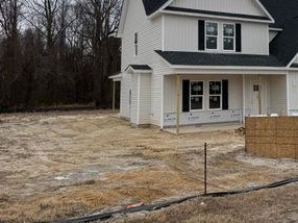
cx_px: 254
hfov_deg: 42.0
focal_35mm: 42
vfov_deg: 33.5
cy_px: 51
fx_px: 361
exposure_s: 1/4673
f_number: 1.78
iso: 80
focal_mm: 6.76
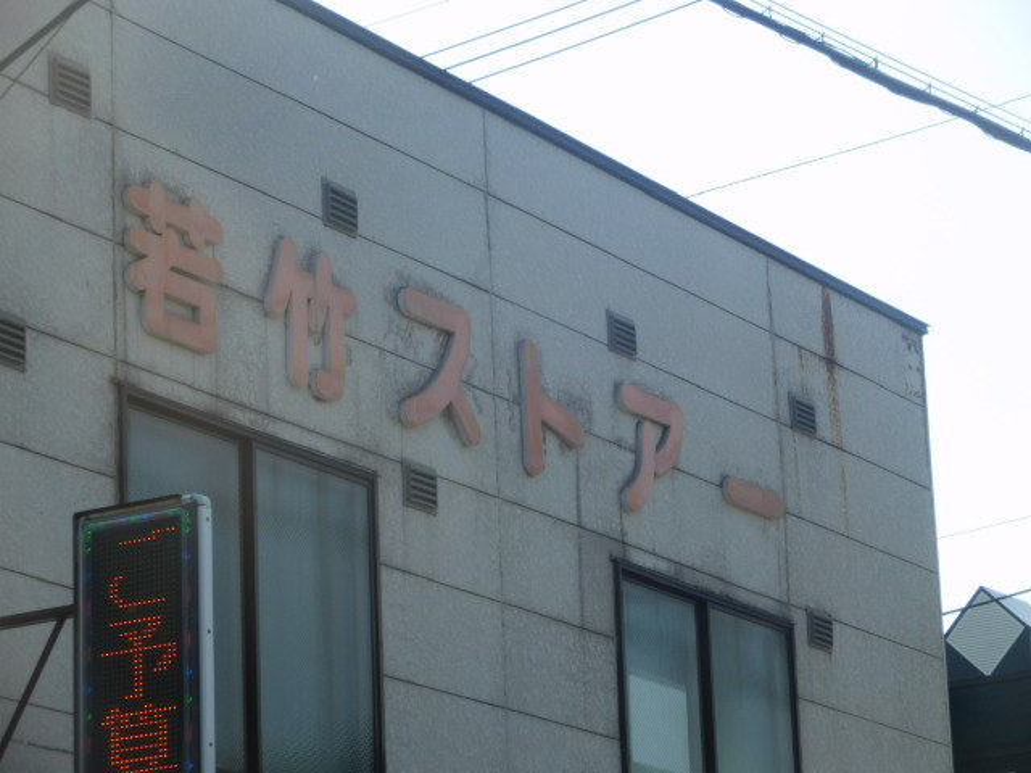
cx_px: 516
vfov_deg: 9.8
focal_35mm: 152
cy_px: 386
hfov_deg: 13.0
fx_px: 4527
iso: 80
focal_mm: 26.9
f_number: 5.9
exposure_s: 1/400
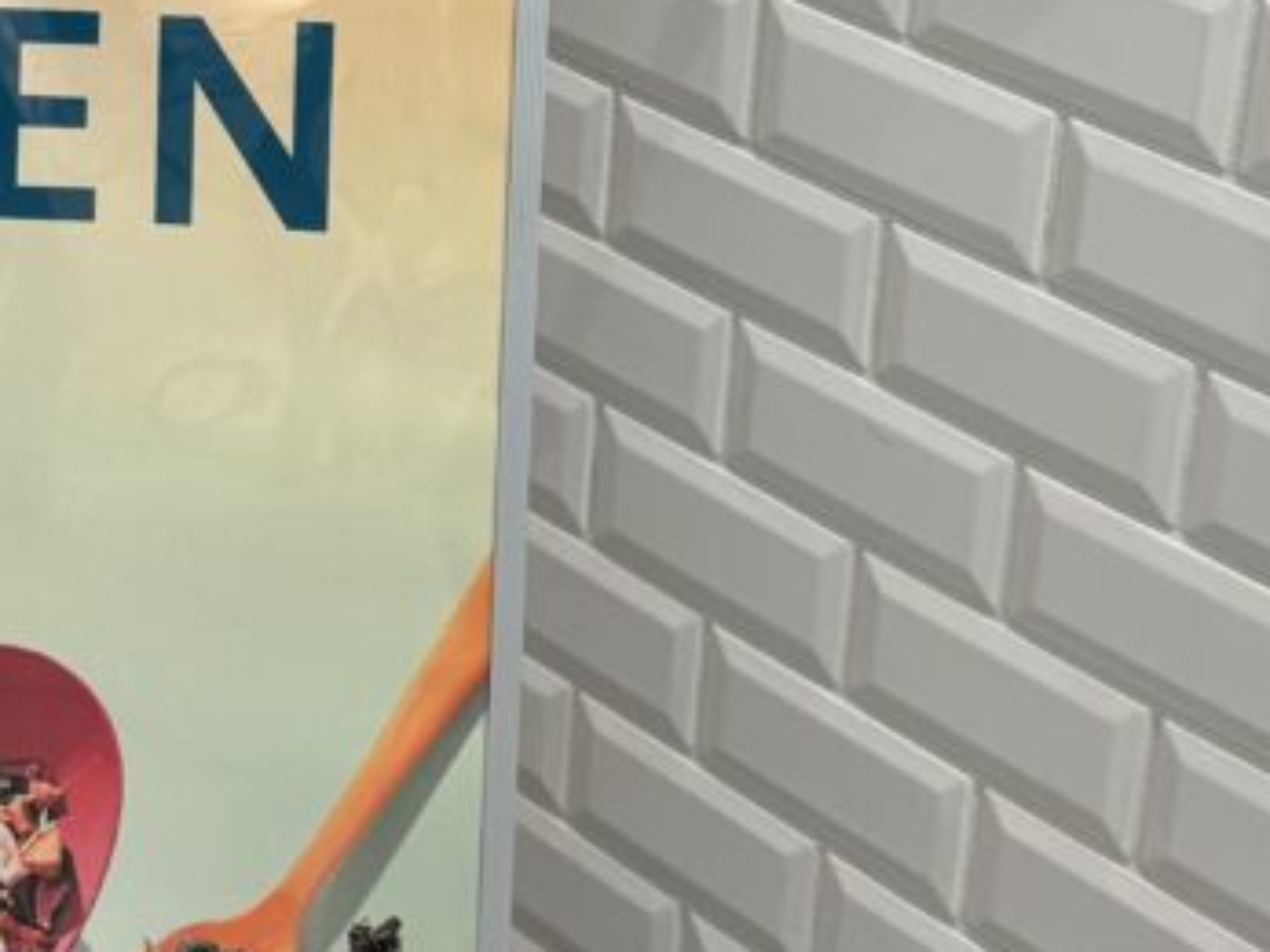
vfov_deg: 14.9
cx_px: 165
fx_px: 3521
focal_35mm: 96
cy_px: -139
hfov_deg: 20.1
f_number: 1.6
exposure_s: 1/120
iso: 125
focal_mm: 5.96
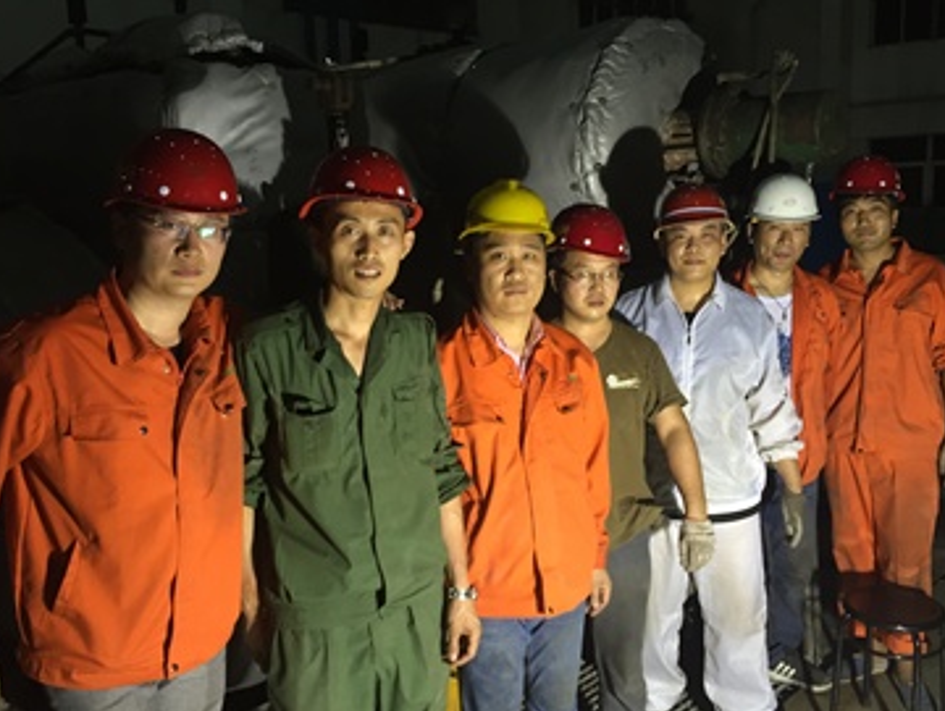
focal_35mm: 33
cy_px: 338
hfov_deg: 55.3
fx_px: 902
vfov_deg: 43.0
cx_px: 501
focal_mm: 4.15
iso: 100
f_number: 2.2
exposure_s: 1/33
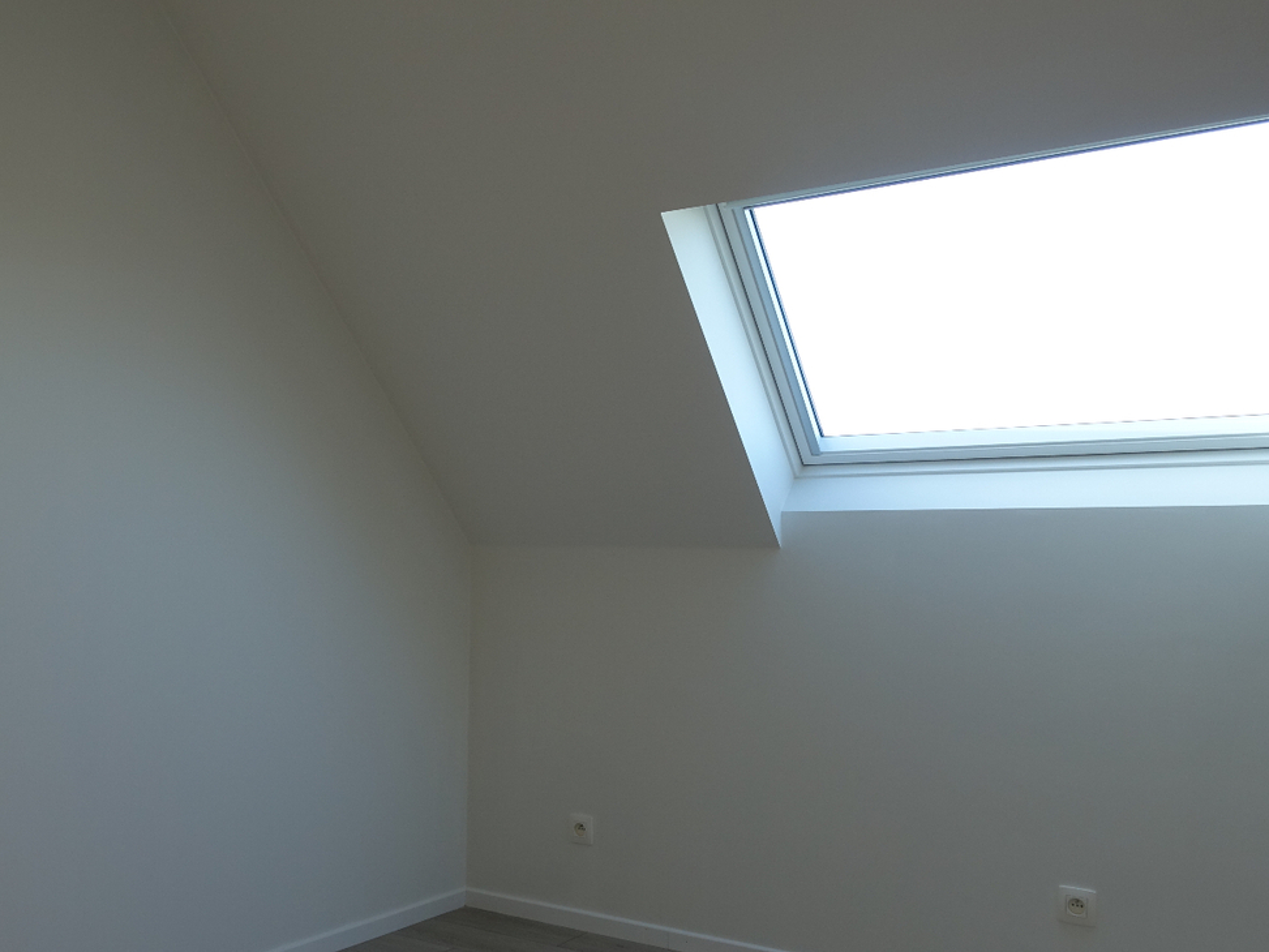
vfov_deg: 44.0
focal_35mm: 32
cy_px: 557
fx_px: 1173
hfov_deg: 56.4
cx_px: 516
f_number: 3.2
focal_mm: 8.8
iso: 125
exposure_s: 1/80
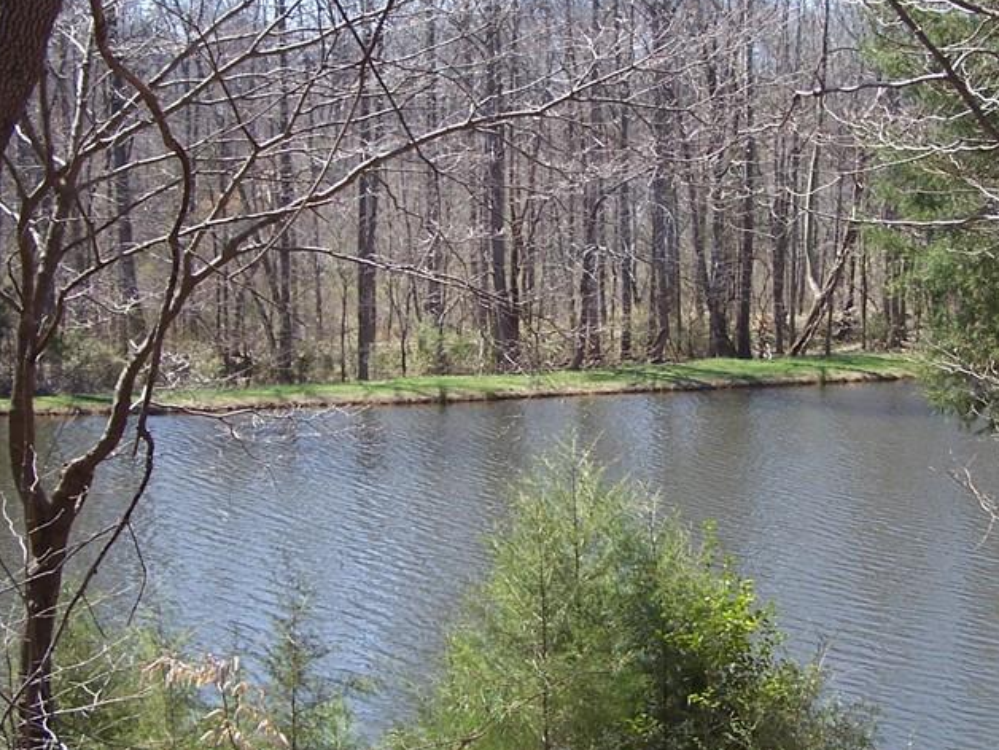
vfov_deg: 23.6
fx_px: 1789
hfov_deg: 31.1
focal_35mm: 62
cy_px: 365
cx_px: 597
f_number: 2.8
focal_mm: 6.3
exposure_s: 1/500
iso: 80
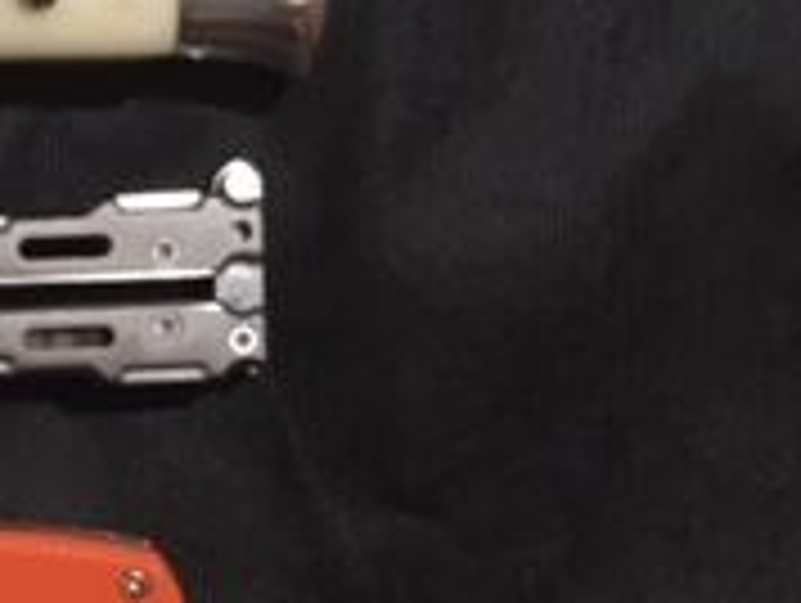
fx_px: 2410
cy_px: 495
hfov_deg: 17.1
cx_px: -396
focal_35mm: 104
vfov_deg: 14.2
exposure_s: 1/17
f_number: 2.2
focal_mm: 4.15
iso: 500
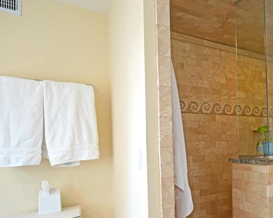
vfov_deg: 49.2
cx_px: 228
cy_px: 142
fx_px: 234
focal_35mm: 29
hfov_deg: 55.2
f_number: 4
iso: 1000
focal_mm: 16
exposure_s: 1/160
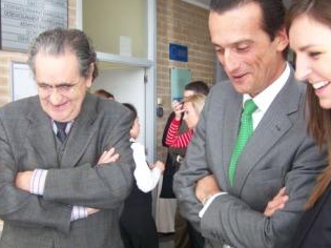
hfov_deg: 35.6
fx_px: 516
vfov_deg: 26.8
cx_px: 163
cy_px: 170
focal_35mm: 54
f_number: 2.8
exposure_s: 1/60
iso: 125
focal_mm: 6.3
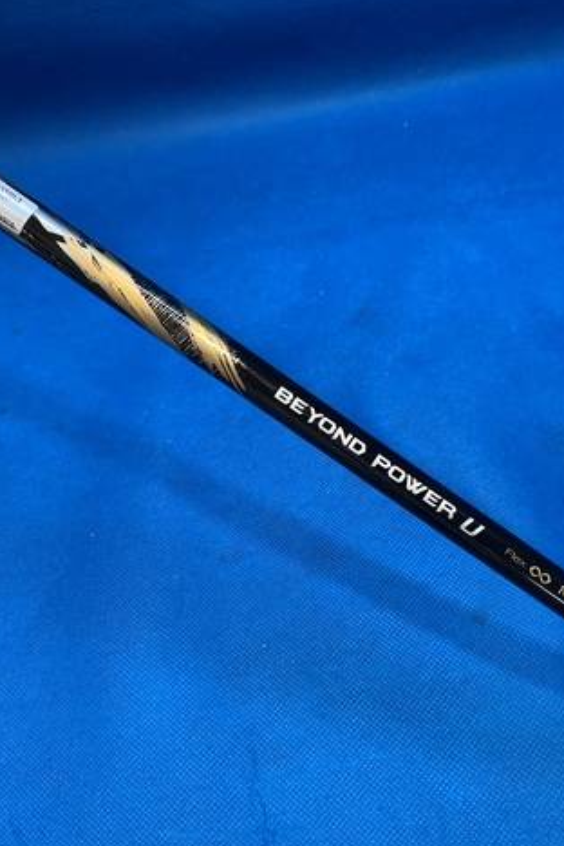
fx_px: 869
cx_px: 302
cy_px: 423
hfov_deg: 35.9
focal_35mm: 37
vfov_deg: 51.9
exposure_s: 1/60
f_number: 1.8
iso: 80
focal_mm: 4.25
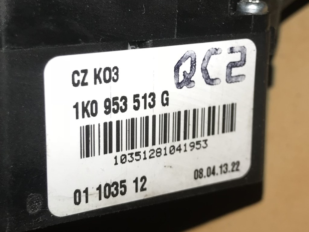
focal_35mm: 28
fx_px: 250
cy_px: 116
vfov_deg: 49.7
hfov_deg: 63.4
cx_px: 154
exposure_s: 1/342
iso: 20
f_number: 1.8
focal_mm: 3.99
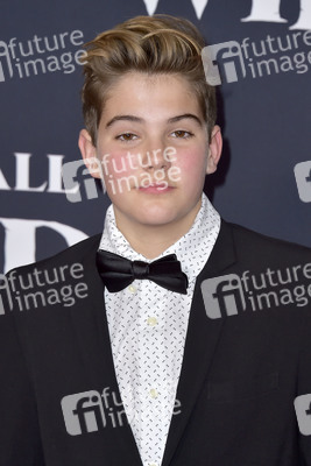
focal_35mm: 160
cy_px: 233
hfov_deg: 8.6
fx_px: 2071
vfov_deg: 12.8
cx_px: 156
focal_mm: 160
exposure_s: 1/250
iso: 320
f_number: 7.1
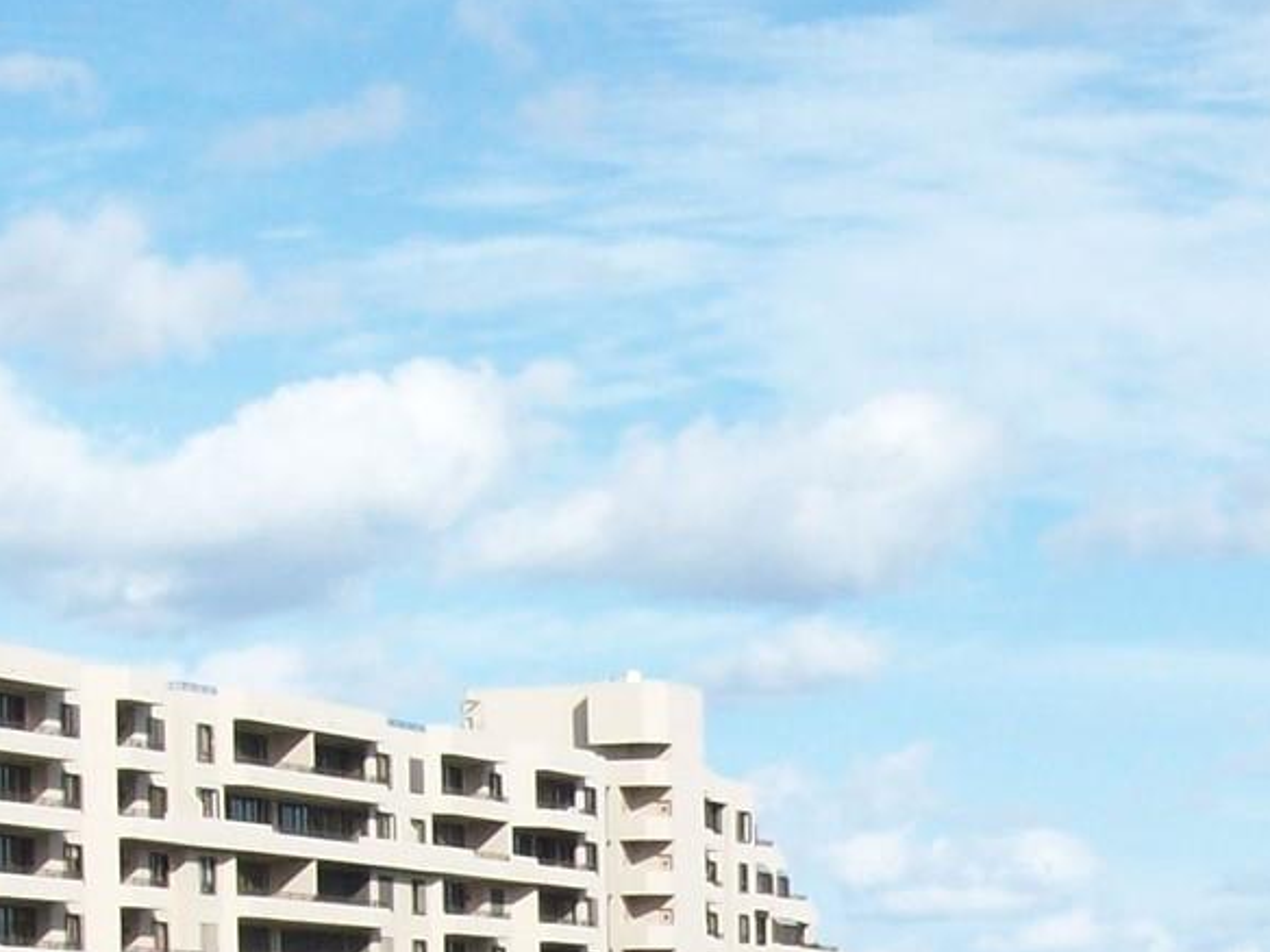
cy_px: 1081
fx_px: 4219
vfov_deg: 12.6
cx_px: 898
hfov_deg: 17.1
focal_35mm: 115
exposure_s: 1/276
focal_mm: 7.1
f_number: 6.3
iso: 64
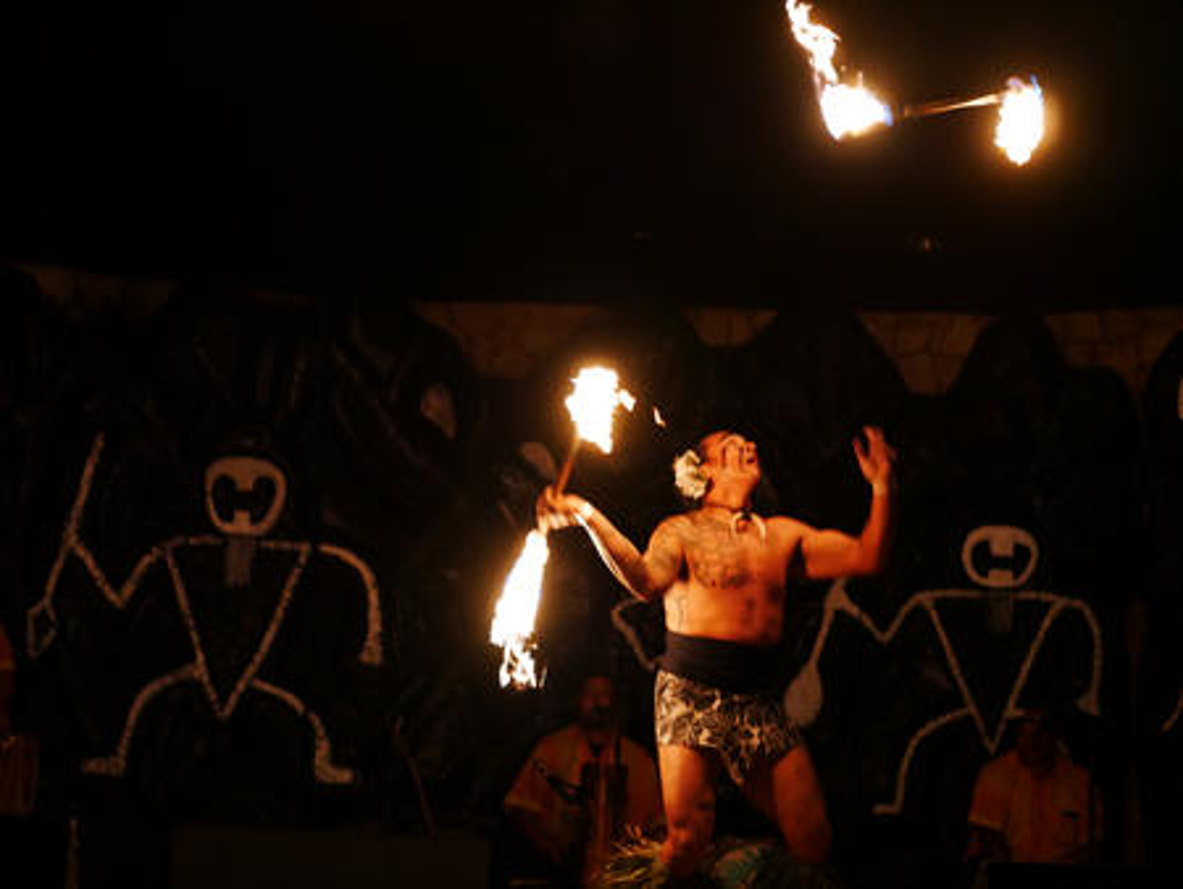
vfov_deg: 16.4
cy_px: 444
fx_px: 3077
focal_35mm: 90
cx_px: 592
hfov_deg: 21.8
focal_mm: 45
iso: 2000
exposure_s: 1/100
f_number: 1.8
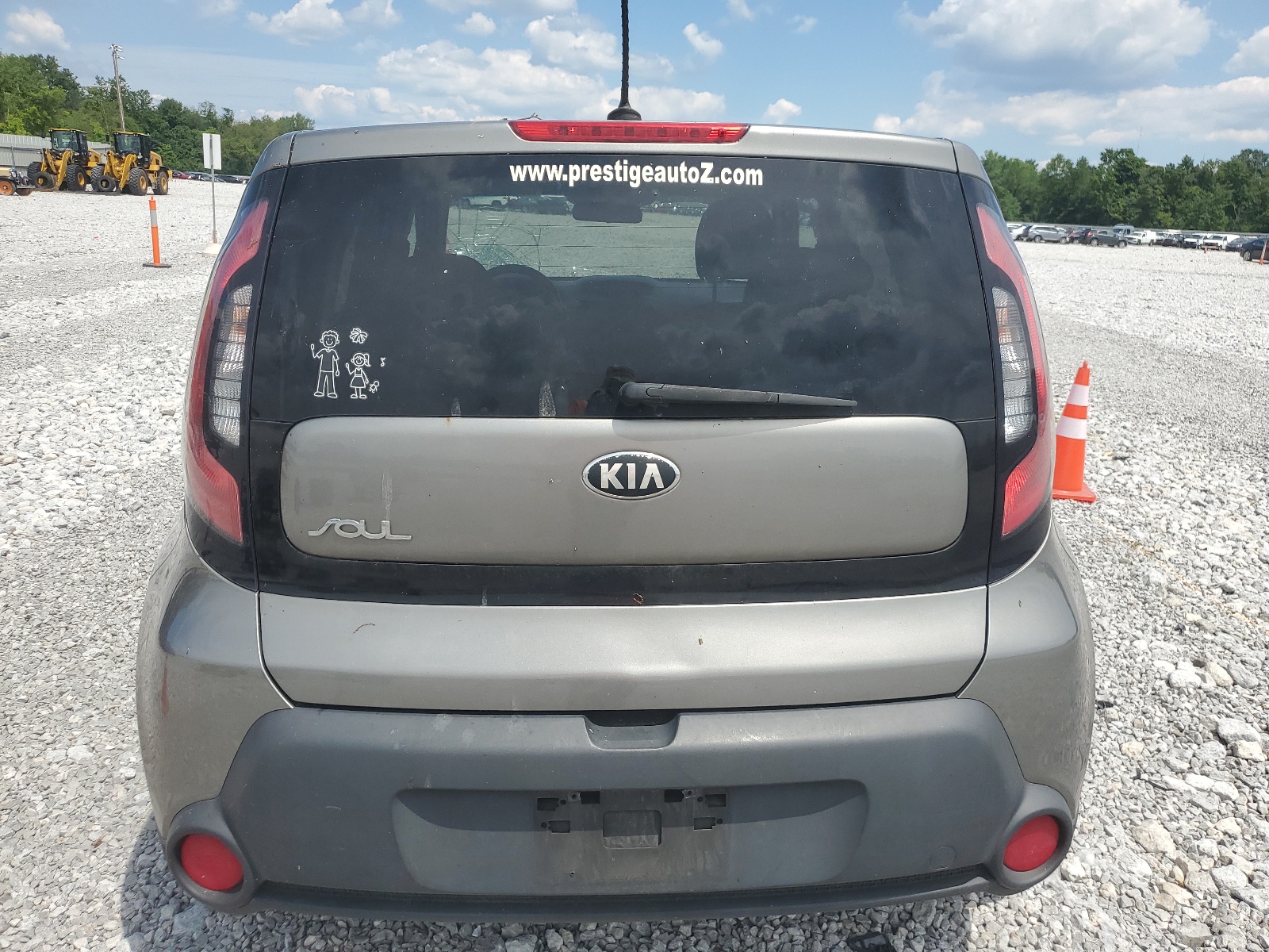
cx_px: 634
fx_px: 953
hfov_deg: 67.3
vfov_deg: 53.1
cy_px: 476
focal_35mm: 26
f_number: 1.5
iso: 50
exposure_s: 1/3333
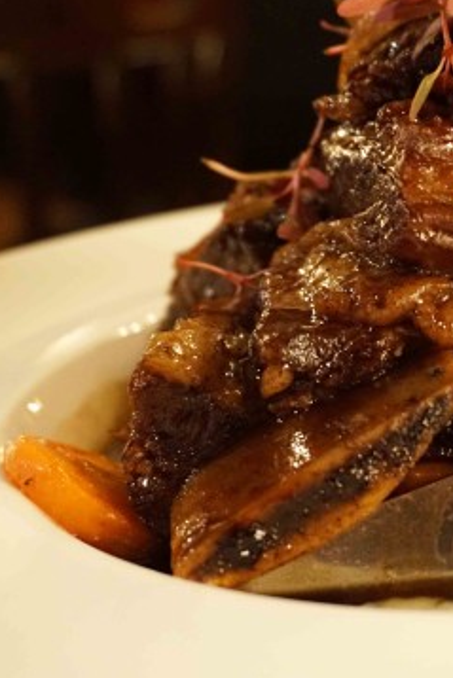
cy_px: 306
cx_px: 498
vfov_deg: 29.7
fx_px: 1279
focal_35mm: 68
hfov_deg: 19.3
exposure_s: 1/5
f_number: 4.5
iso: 3200
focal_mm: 27
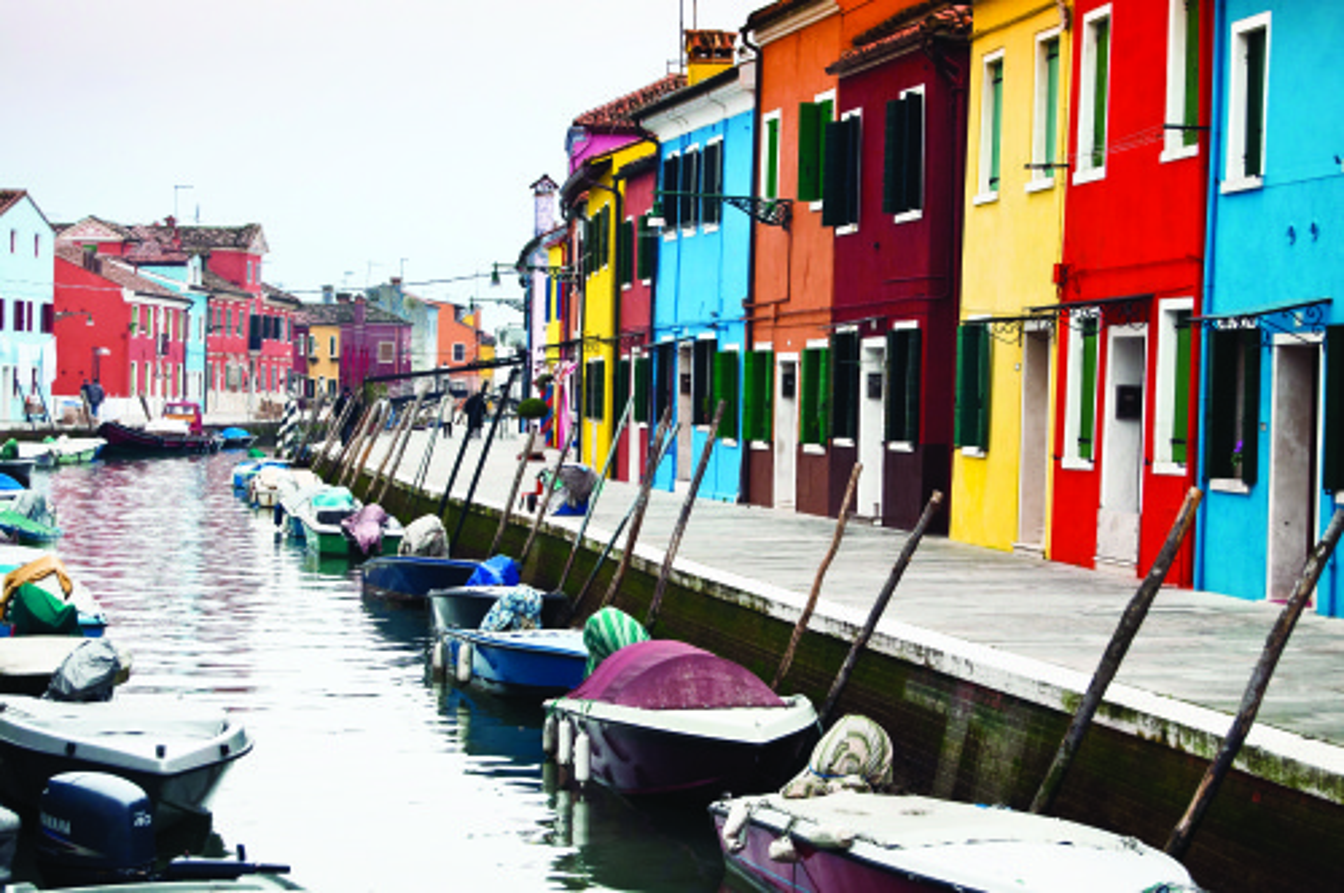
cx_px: 672
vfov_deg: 16.5
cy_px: 446
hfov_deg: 24.6
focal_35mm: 82
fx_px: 3076
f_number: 5.6
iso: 800
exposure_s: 1/30
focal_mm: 55
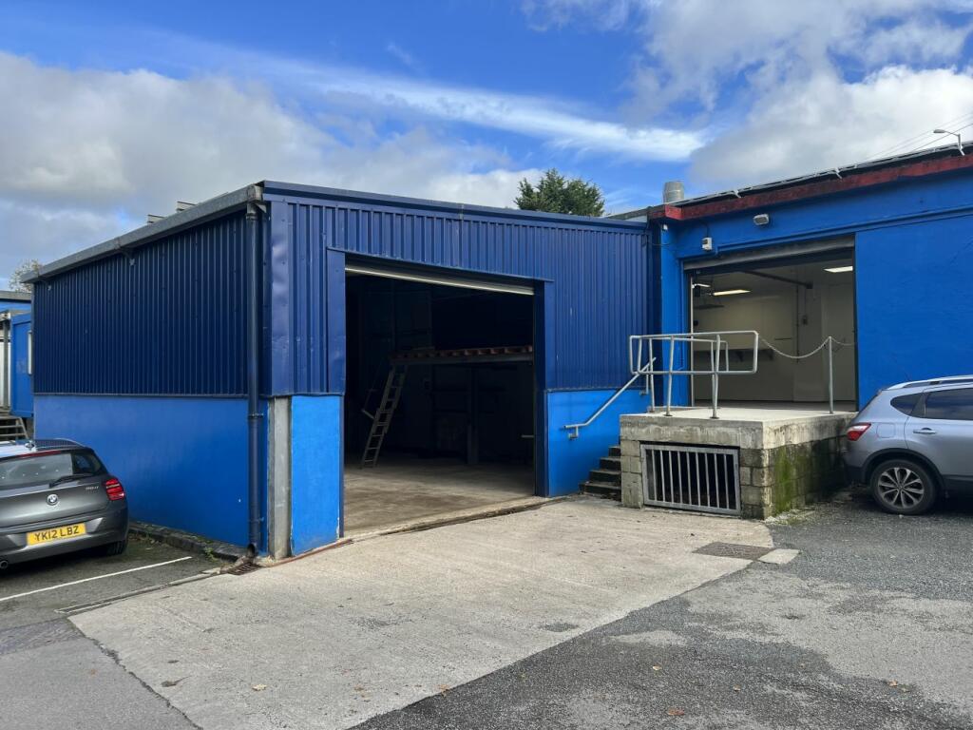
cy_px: 365
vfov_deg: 53.1
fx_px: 731
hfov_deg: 67.3
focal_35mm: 26
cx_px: 486
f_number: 1.5
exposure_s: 1/1209
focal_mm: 5.7
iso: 50
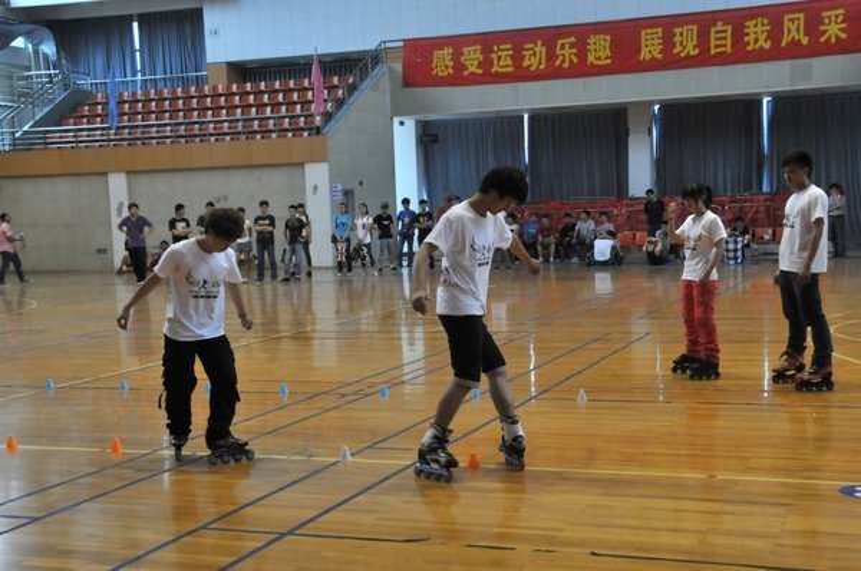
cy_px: 286
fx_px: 1039
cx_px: 430
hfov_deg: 45.0
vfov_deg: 30.7
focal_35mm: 44
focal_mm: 29
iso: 1000
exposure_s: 1/100
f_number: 6.3
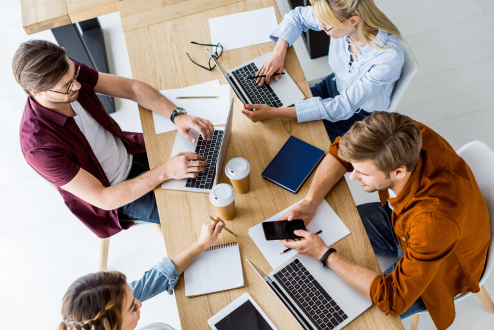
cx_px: 247
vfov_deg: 27.0
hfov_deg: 39.6
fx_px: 686
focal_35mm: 50
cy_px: 165
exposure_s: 1/250
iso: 400
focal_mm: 50
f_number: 3.5
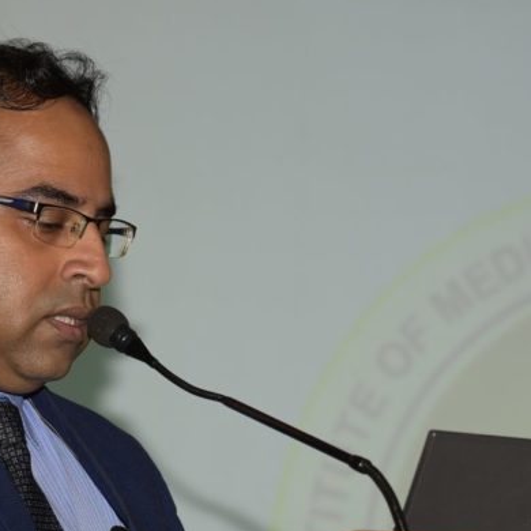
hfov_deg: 7.0
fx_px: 4339
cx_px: 196
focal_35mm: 250
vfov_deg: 7.0
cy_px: 435
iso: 400
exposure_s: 1/125
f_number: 5.6
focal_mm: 112
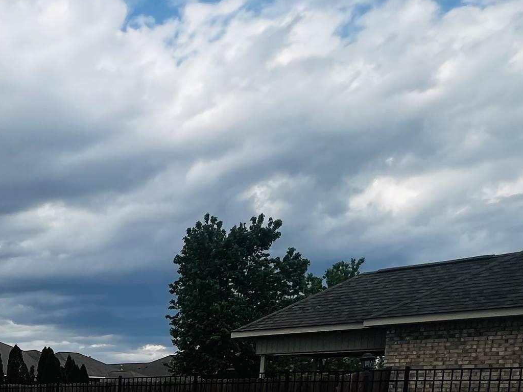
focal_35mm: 39
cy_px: 468
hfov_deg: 37.0
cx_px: -100
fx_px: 589
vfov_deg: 31.1
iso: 32
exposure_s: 1/927
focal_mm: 1.57
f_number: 1.8
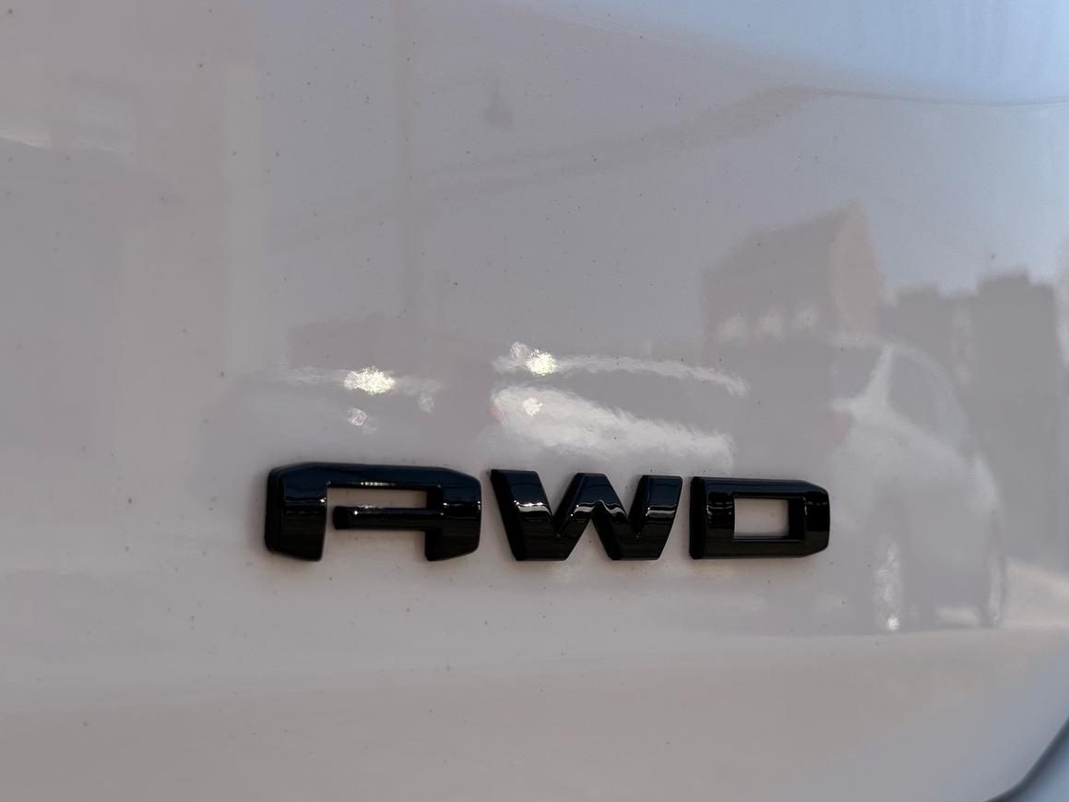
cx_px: 576
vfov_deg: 27.5
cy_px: 376
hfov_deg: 36.2
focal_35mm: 53
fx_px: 1637
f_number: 1.78
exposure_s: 1/4587
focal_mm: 6.76
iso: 80
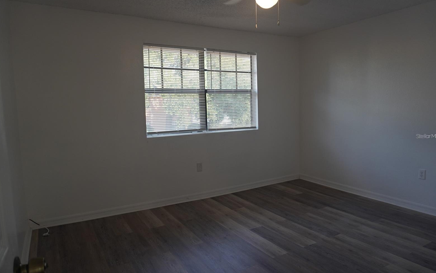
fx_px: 297
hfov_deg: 72.5
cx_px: 219
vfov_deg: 49.3
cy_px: 136
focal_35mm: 25
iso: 400
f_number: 4
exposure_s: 1/160
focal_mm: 16
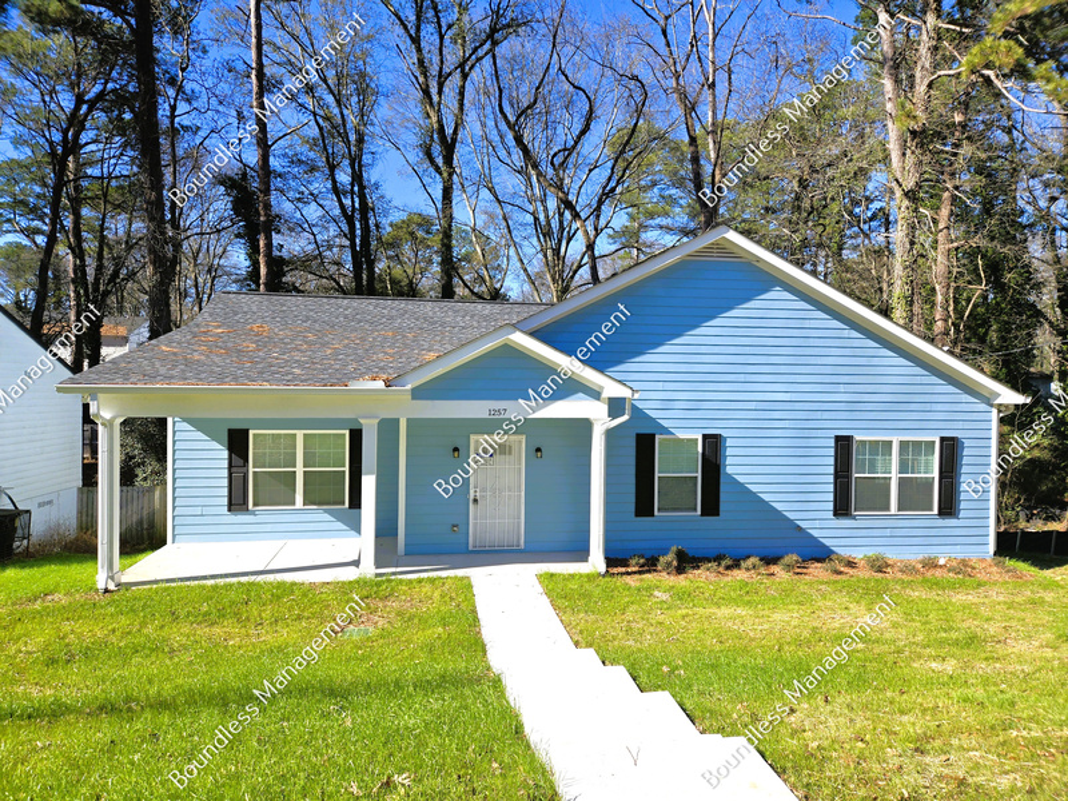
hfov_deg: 73.9
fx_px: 710
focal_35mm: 23
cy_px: 400
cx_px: 534
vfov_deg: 58.9
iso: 25
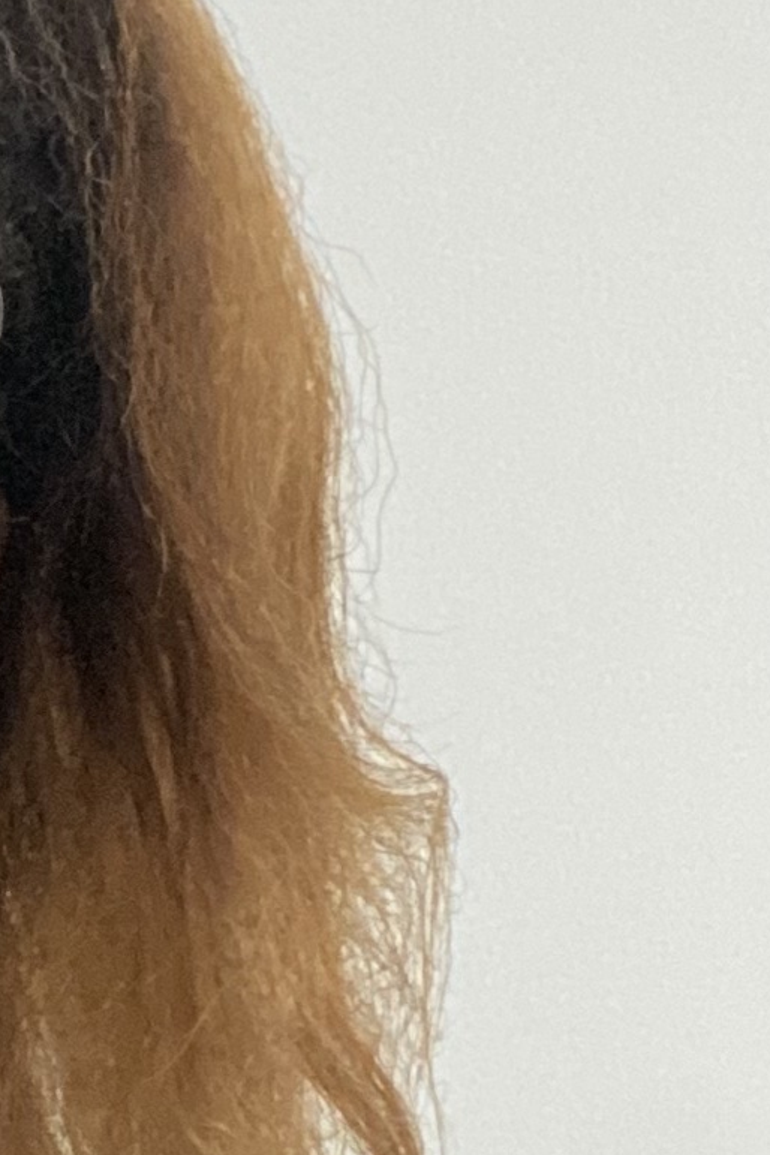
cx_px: -650
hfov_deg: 10.3
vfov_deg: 16.2
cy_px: 1016
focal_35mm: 125
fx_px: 4010
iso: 640
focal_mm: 2.71
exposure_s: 1/25
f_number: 2.2
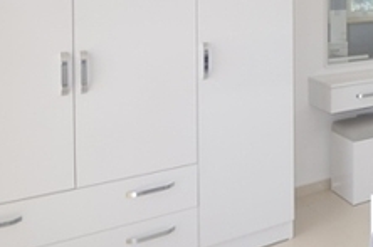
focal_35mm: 49
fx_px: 507
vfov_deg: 25.4
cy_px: -24
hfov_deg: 28.7
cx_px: 538
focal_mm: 10
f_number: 5
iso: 200
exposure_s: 1/125
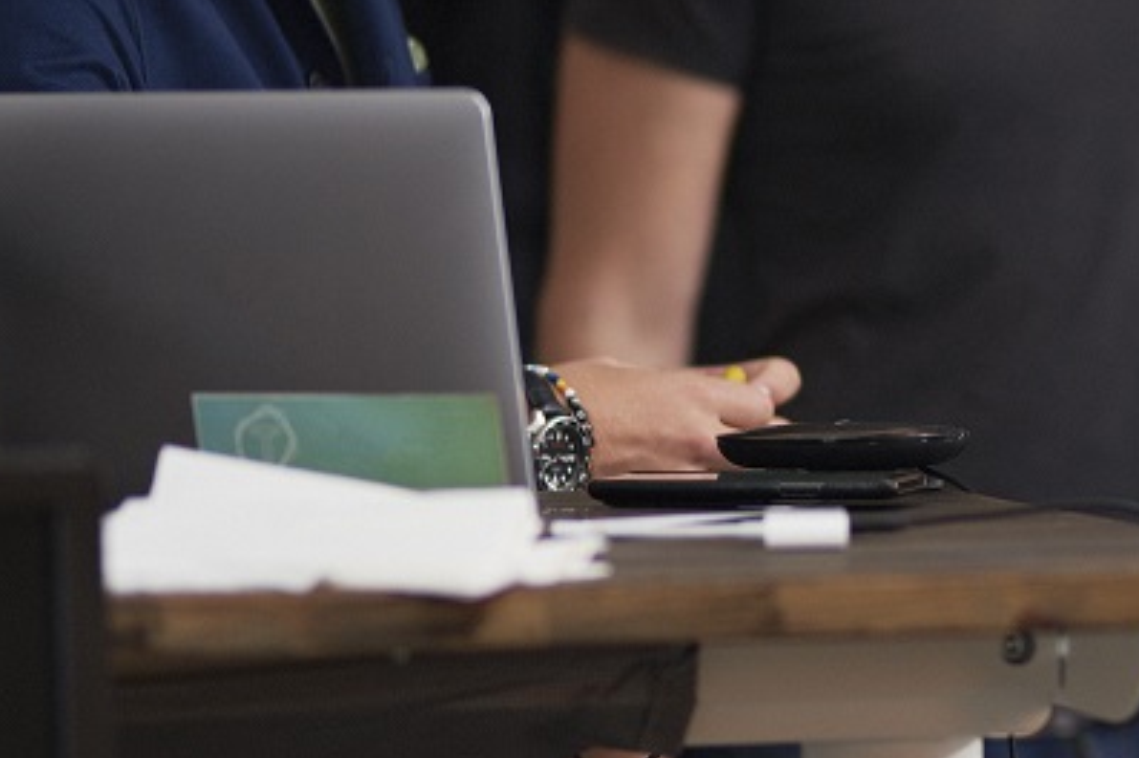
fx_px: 9484
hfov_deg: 6.8
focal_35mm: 300
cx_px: 1661
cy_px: 168
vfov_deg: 4.6
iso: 100
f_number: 1.4
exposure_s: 1/200
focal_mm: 85
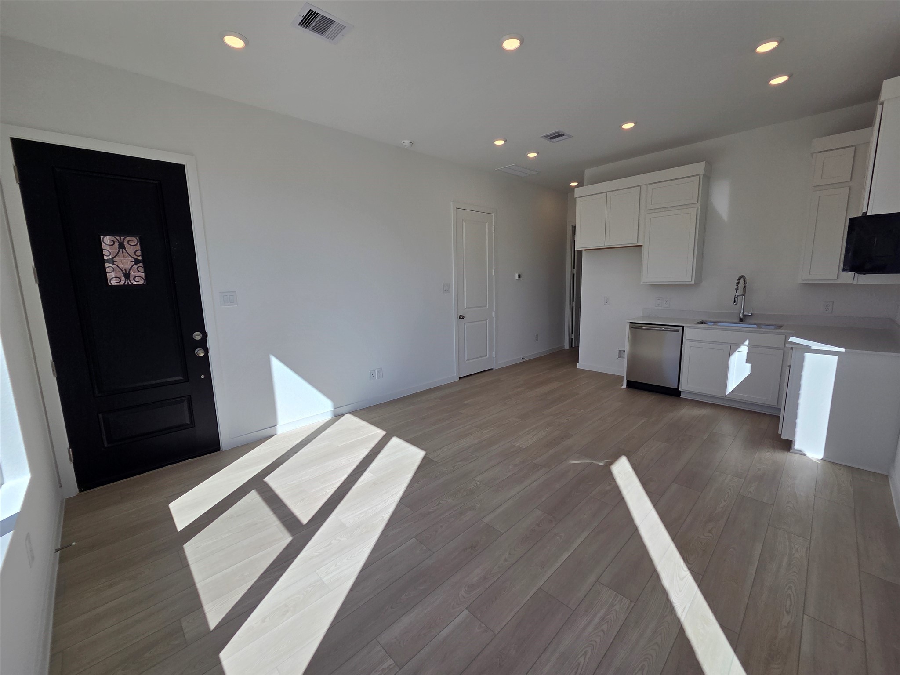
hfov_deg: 106.2
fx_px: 338
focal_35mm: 13
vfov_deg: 89.9
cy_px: 338
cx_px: 450
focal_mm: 2.2
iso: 50
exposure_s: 1/955
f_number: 2.2
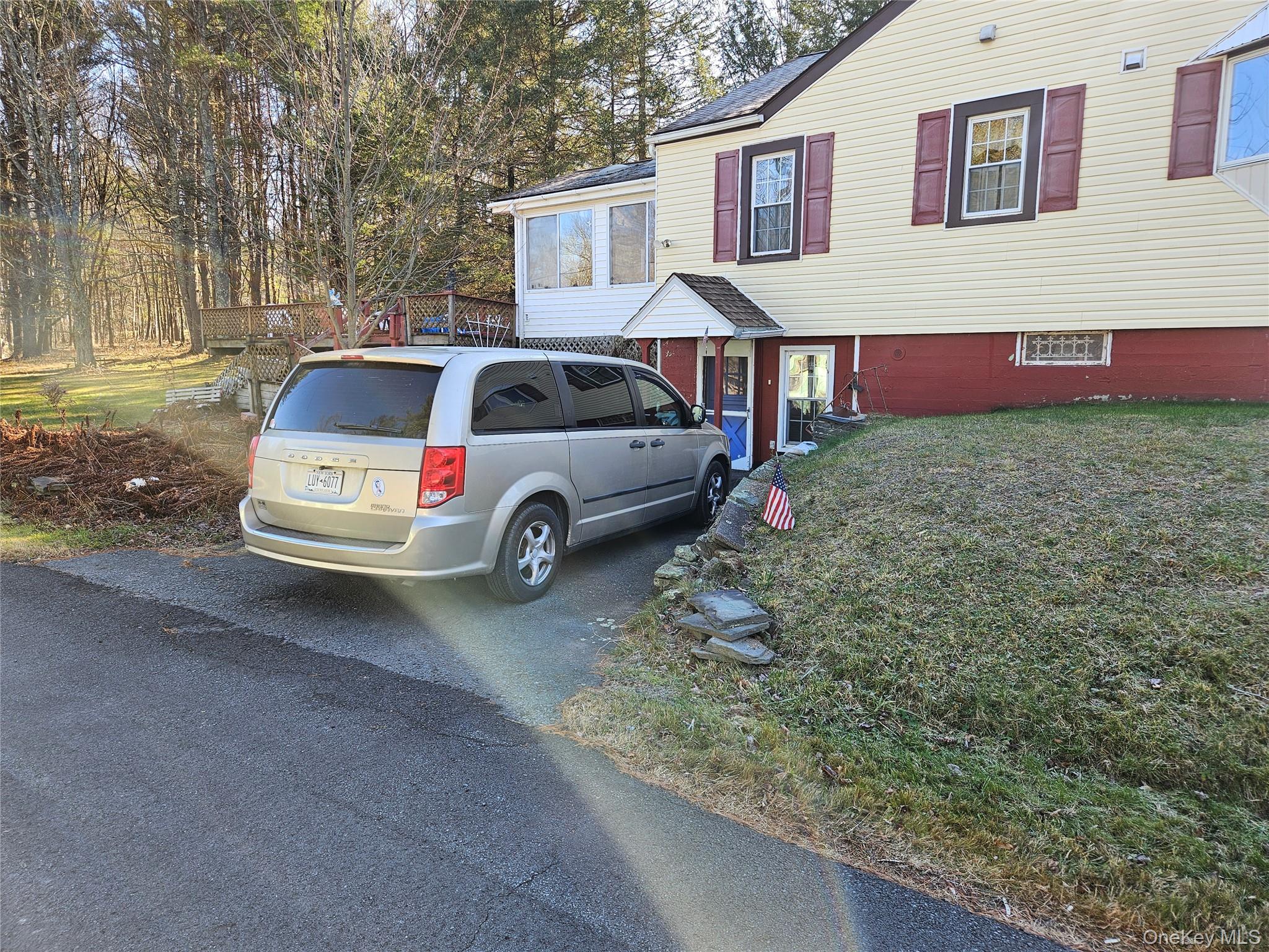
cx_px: 634
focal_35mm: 23
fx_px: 843
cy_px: 476
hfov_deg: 73.9
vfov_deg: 58.9
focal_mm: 5.4
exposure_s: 1/184
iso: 25
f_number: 1.8
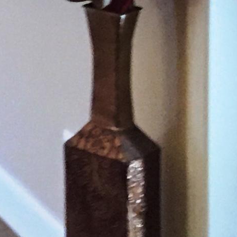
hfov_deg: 8.6
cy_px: -258
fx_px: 1278
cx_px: -501
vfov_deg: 9.8
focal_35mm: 165
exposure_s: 1/17
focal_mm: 4.15
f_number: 2.2
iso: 250
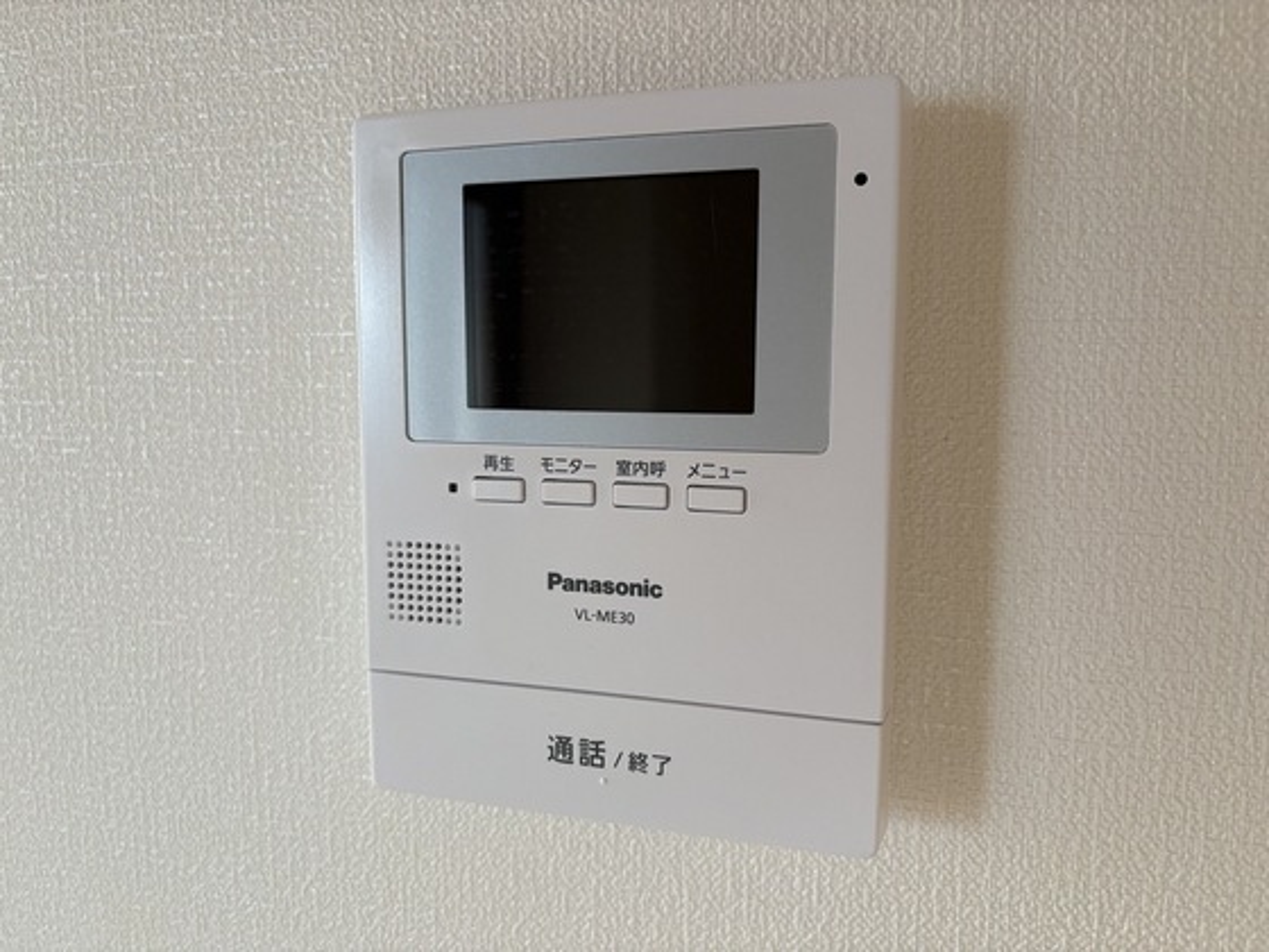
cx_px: 634
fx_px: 953
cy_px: 476
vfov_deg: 53.1
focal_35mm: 26
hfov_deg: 67.3
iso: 200
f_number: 1.6
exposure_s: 1/60
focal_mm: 5.96
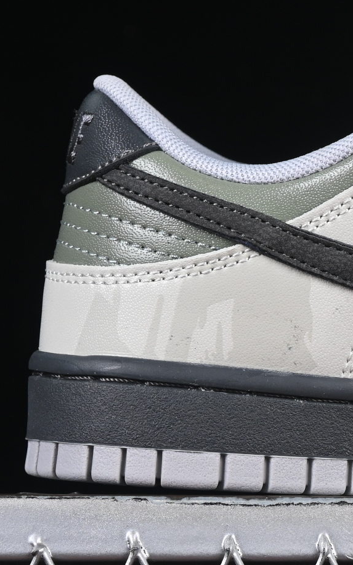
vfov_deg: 9.0
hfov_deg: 5.6
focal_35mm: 232
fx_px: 3572
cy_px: 141
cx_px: 591
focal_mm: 50
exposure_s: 1/80
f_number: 7.1
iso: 160
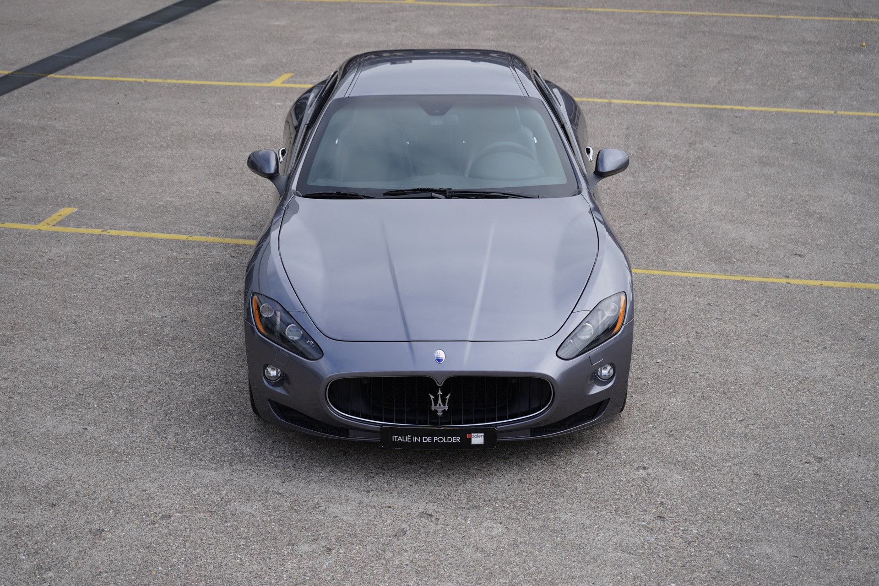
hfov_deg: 28.8
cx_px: 440
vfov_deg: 19.5
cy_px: 293
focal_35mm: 70
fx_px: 1709
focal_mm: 70
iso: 100
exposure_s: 1/200
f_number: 6.3
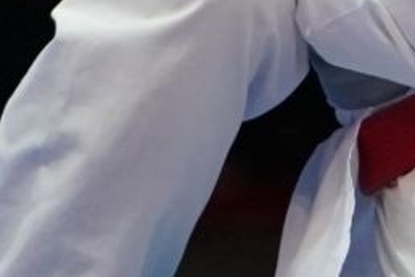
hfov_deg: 1.8
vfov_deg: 1.2
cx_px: 586
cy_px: -494
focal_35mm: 1115
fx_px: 12852
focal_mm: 107
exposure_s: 1/1000
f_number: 2.8
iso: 2500
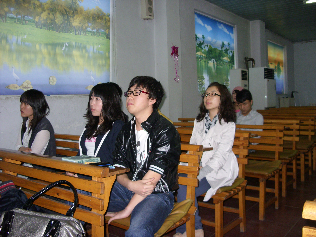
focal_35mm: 38
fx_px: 347
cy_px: 118
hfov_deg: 49.0
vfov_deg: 37.7
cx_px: 158
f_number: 2.8
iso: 200
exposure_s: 1/30
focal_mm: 6.3
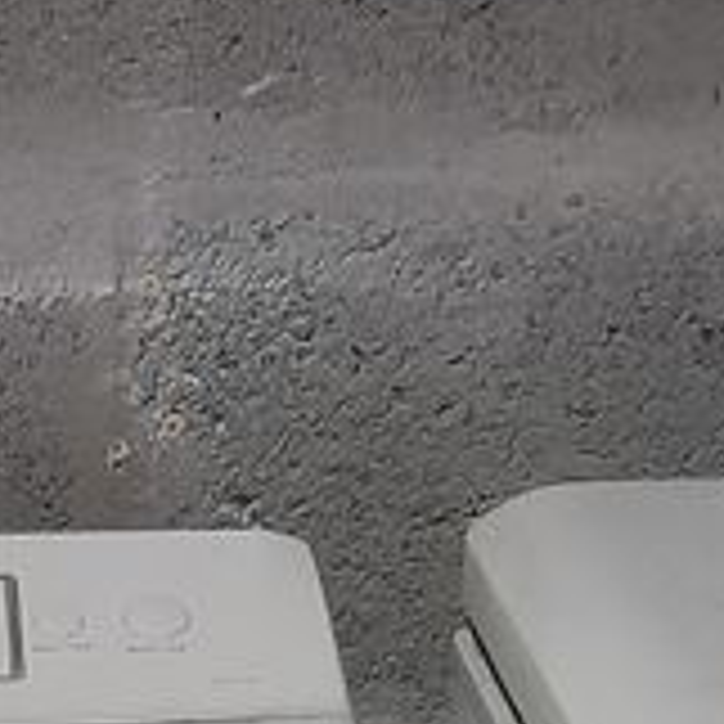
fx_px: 3502
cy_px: 1677
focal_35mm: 148
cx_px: -45
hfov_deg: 11.6
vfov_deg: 10.4
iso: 400
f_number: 1.8
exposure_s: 1/50
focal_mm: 4
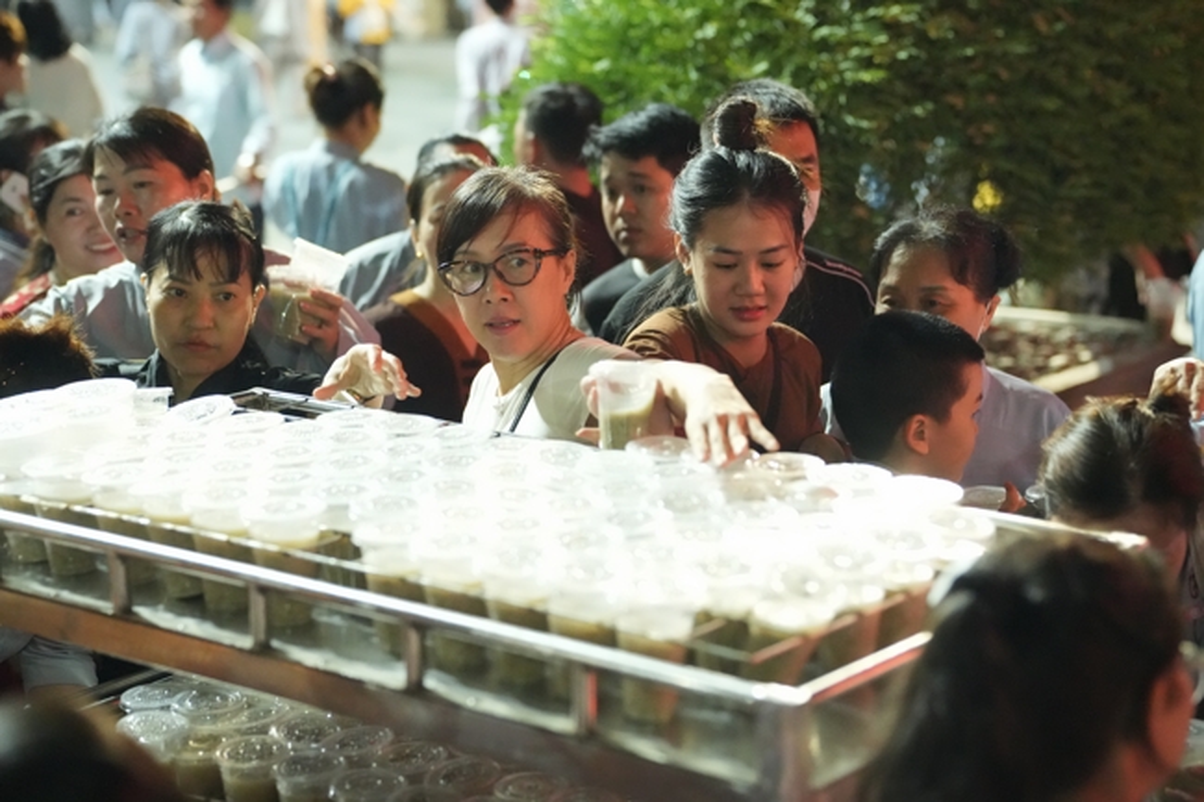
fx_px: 2340
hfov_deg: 28.9
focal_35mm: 70
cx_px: 602
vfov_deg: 19.4
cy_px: 401
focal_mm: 70
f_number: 2.8
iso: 16000
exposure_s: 1/80
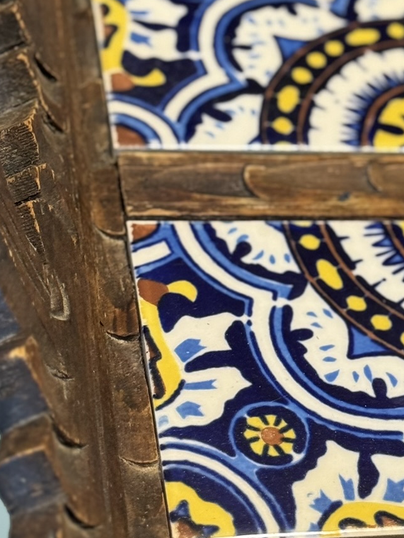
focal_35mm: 115
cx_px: 347
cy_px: 202
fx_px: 1790
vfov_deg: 17.1
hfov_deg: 12.8
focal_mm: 6.76
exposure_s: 1/60
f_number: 1.78
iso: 250
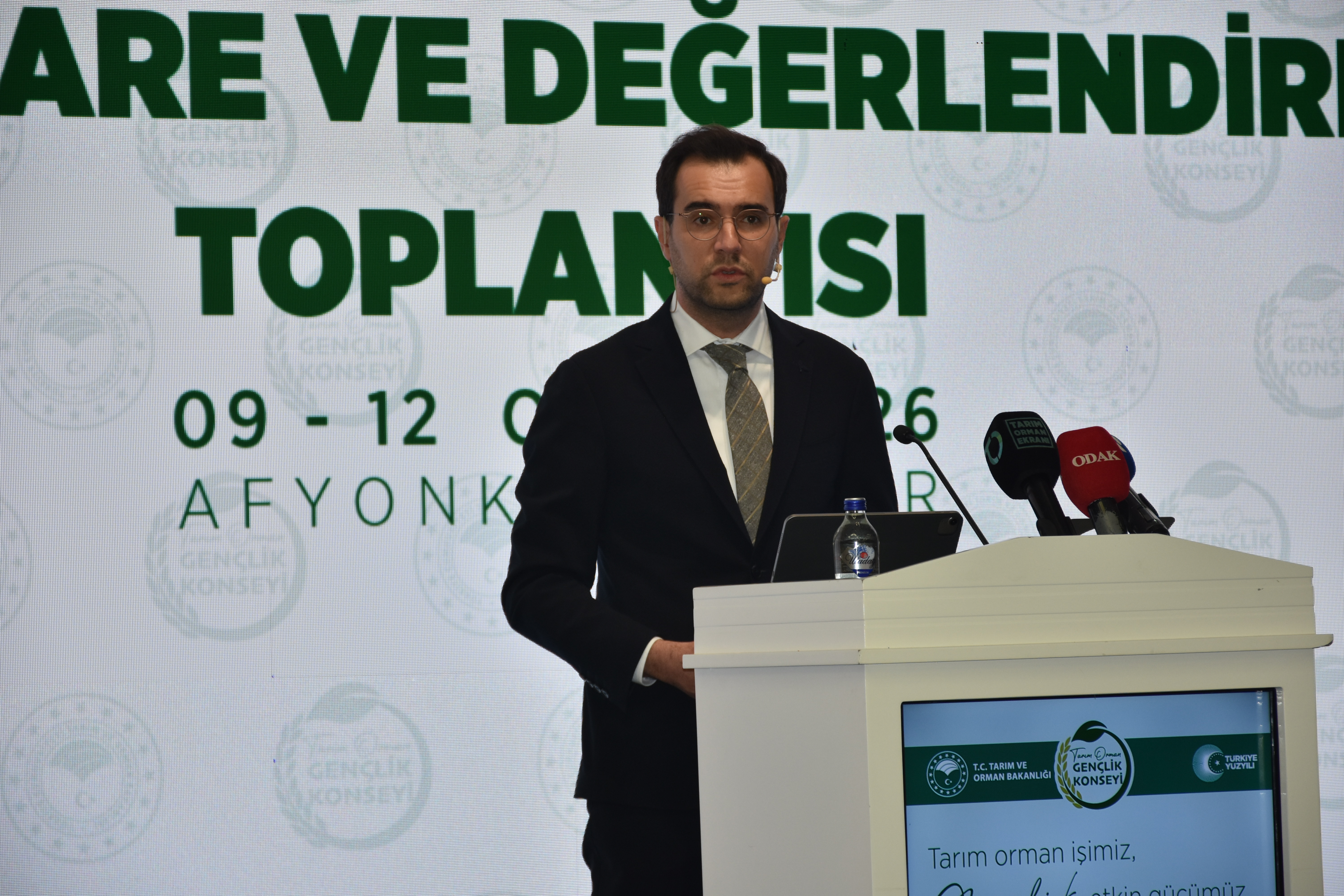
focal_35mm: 142
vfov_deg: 9.6
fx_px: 5320
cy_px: 448
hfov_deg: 14.4
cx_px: 672
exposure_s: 1/80
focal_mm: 95
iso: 400
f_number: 5.3
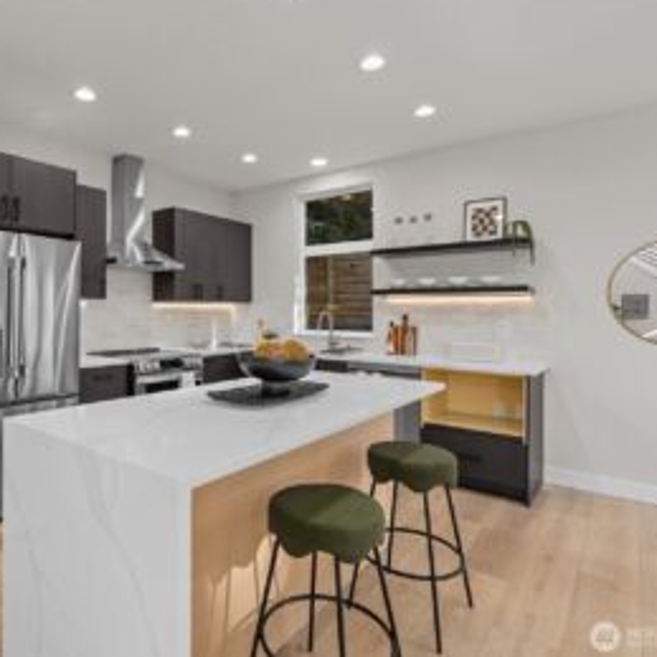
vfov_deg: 72.1
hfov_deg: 70.4
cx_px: 228
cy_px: 321
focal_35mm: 21
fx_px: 451
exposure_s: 1/2
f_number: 8
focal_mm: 16
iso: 100
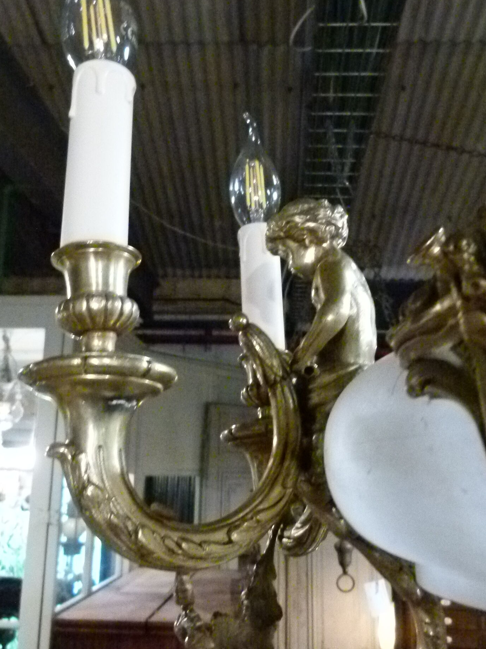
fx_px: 655
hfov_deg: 40.7
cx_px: 248
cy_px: 299
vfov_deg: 52.6
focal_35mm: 35
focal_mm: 4.5
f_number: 2.8
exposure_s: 1/20
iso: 800
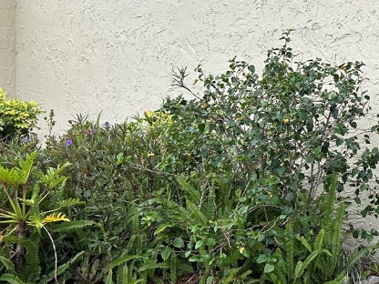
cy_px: 107
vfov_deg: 22.9
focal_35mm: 64
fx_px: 701
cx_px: 459
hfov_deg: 26.7
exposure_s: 1/121
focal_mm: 5.7
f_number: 1.5
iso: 40
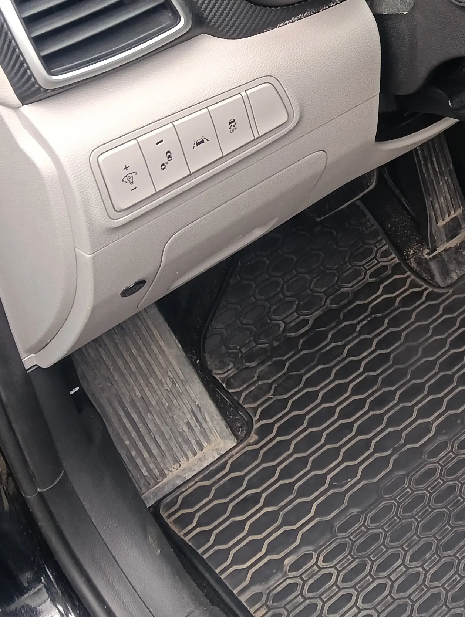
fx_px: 1179
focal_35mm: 66
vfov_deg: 28.0
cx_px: 545
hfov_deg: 20.9
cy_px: 37
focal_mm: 3.98
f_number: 1.8
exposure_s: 1/50
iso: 64
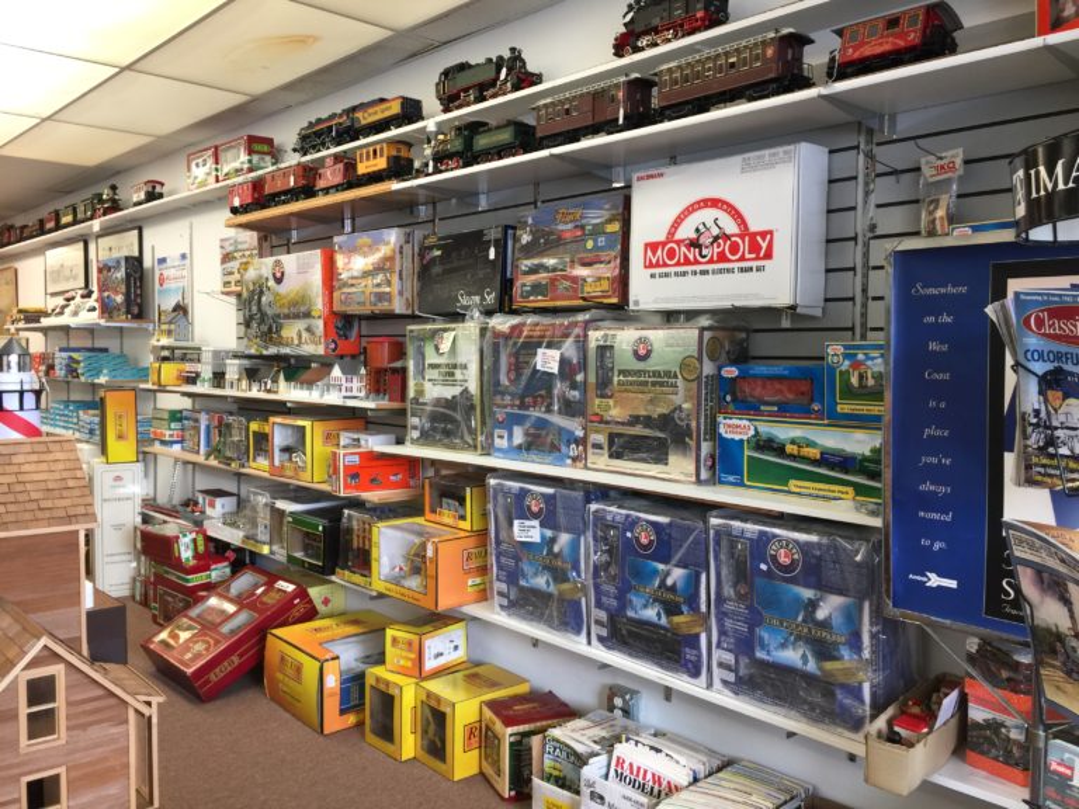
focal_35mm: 29
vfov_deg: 48.2
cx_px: 540
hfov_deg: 61.7
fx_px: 904
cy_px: 404
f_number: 2.2
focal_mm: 4.15
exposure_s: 1/15
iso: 32
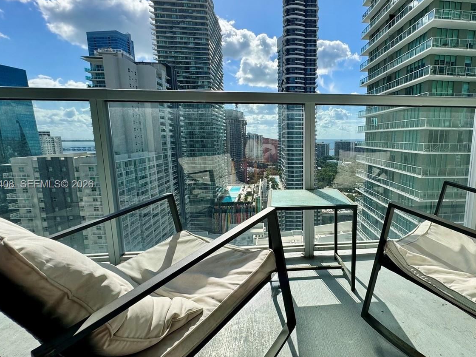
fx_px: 275
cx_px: 301
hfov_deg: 80.0
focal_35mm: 20
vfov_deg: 66.0
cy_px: 185
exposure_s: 1/3546
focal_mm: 2.22
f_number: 2.2
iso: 50
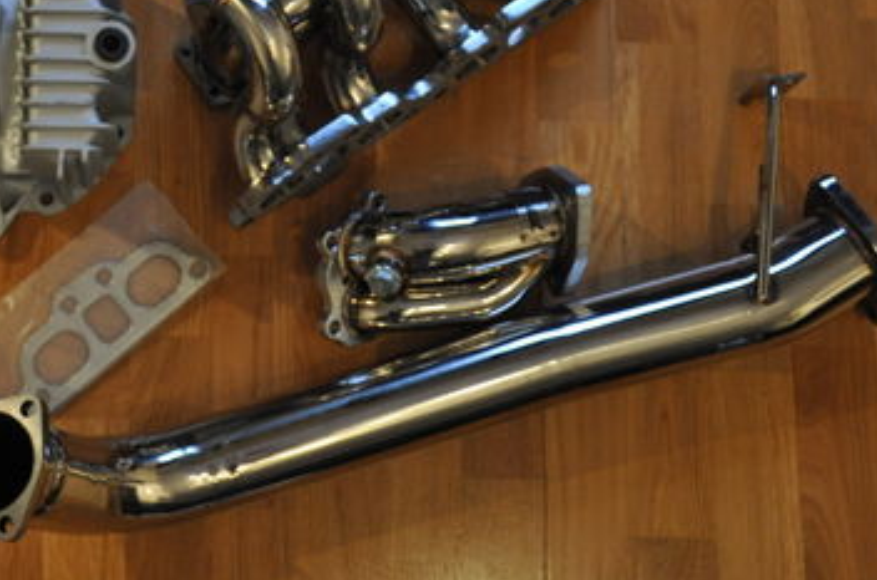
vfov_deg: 18.9
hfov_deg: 27.6
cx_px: 110
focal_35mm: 71
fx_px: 1726
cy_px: 96
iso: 1000
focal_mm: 26
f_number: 4
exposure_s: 1/8
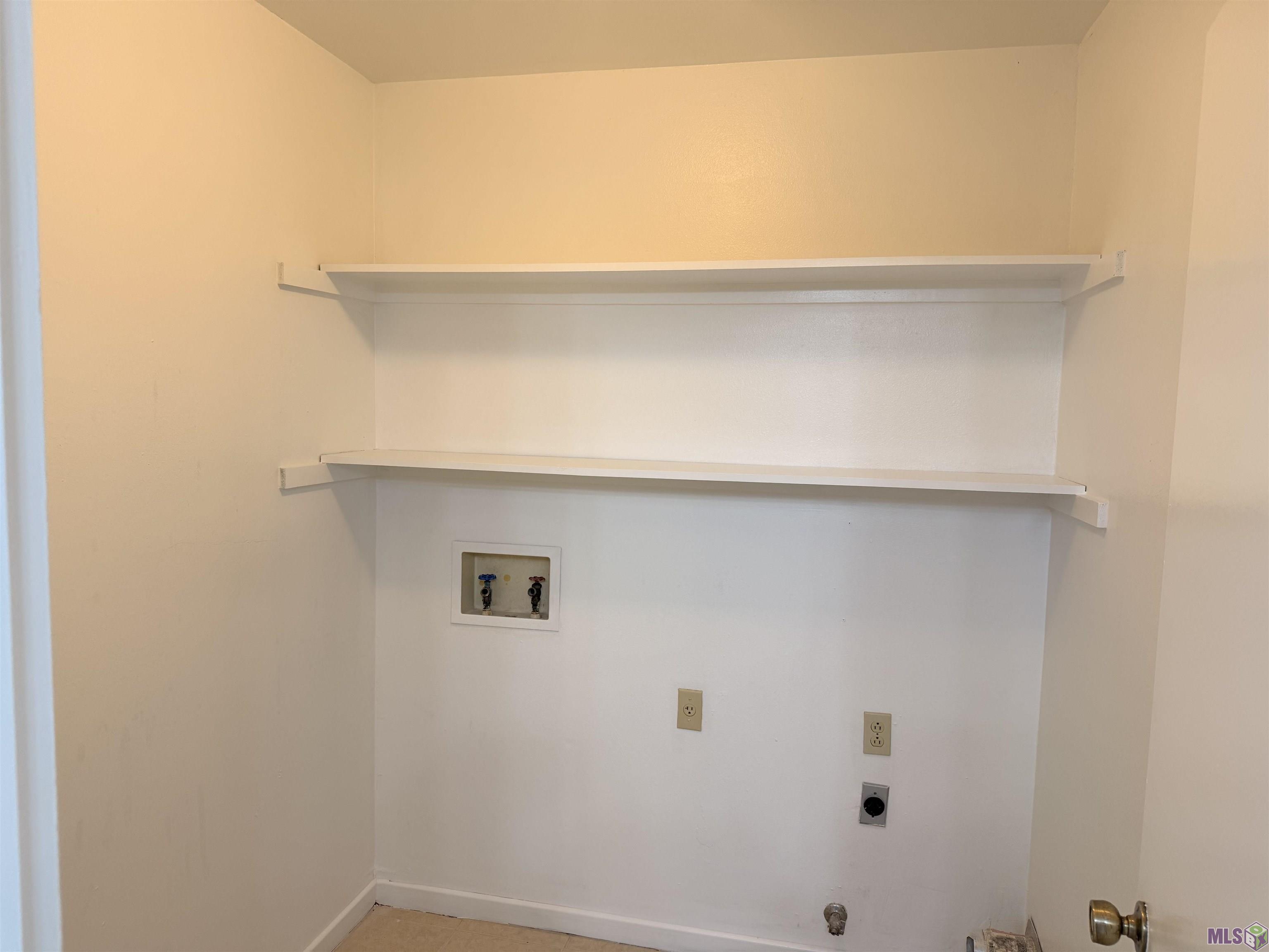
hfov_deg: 71.6
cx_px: 634
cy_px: 476
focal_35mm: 24
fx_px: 880
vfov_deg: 56.8
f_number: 1.78
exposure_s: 1/120
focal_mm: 6.76
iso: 125
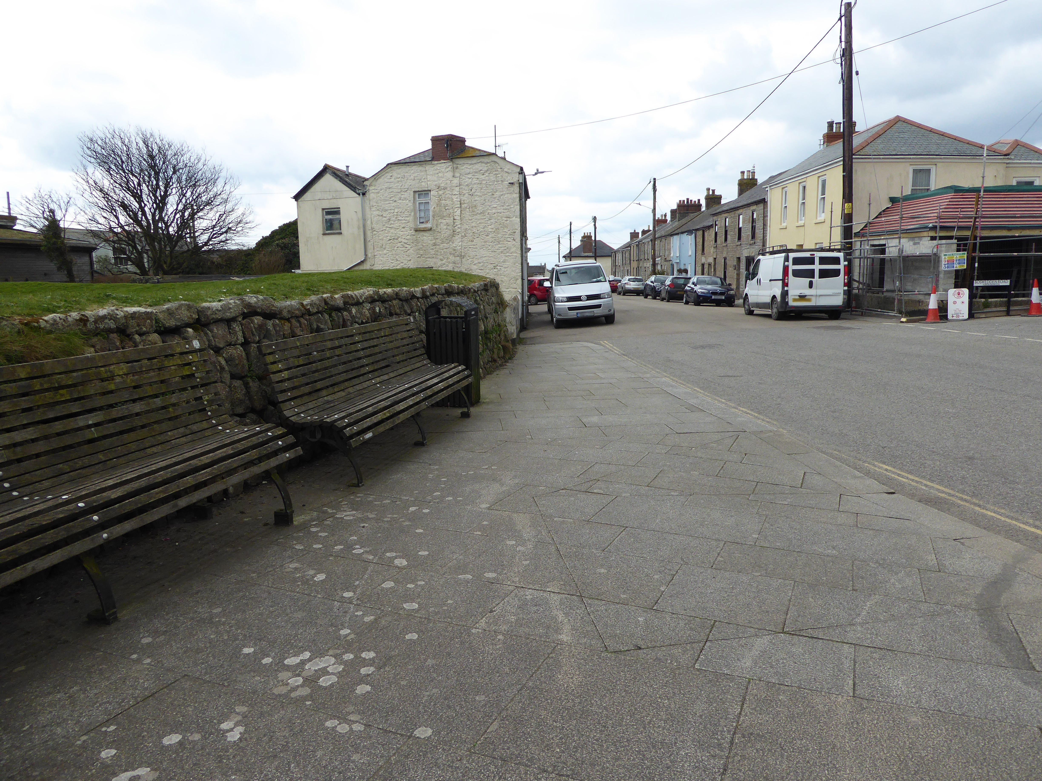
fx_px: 753
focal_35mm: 25
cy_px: 390
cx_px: 521
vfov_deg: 54.9
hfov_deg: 69.4
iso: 100
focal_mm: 4.3
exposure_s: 1/500
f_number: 3.3
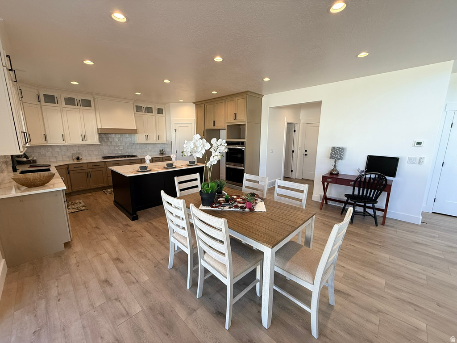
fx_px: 185
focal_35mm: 14
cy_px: 172
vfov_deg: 85.7
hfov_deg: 102.1
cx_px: 228
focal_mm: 2.22
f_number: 2.2
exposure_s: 1/120
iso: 125
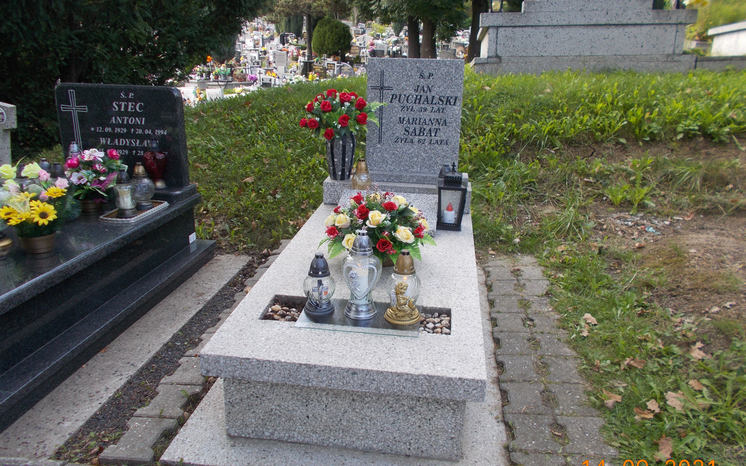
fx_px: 569
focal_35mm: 28
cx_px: 378
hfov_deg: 66.5
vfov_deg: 44.5
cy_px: 252
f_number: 3.2
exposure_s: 1/160
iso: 80
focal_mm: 4.6
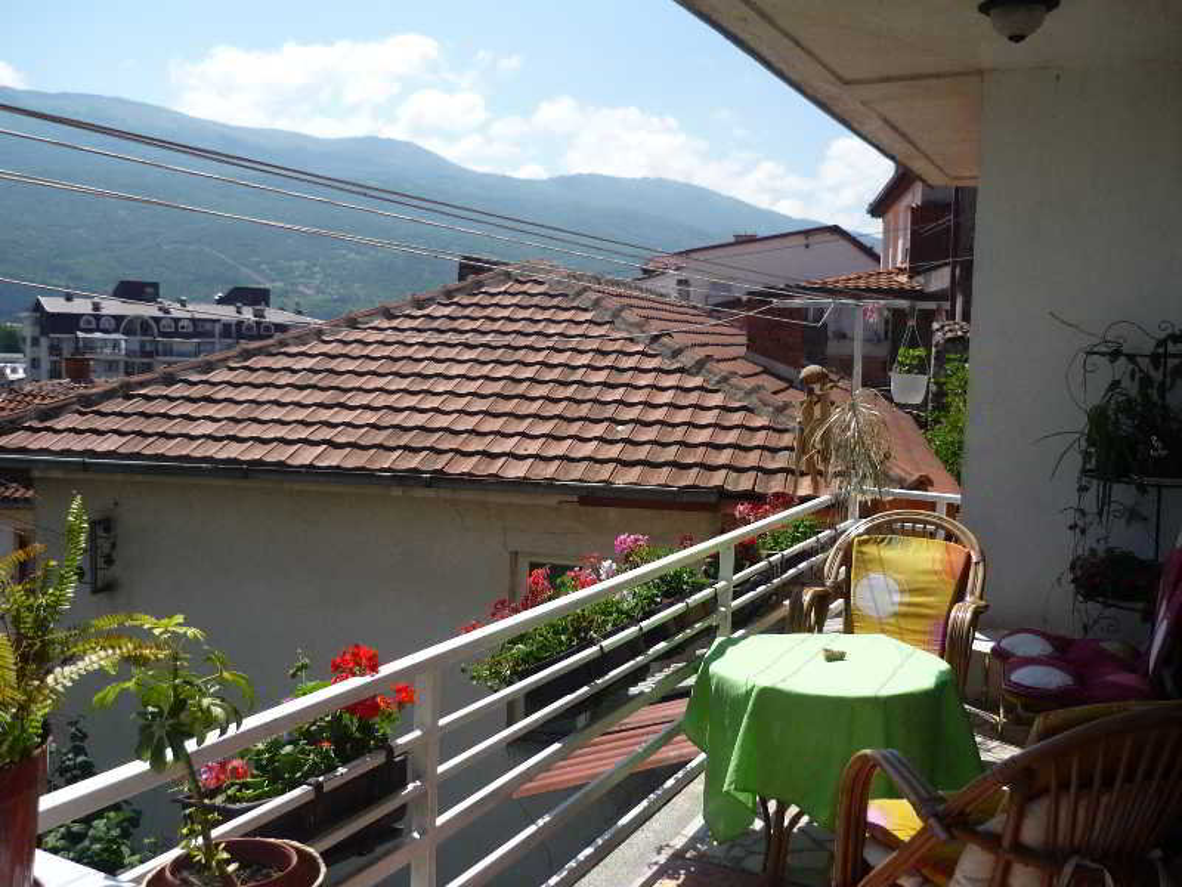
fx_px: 1127
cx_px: 591
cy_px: 444
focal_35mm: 33
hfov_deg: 55.4
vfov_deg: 42.9
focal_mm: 5.5
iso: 100
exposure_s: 1/200
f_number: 8
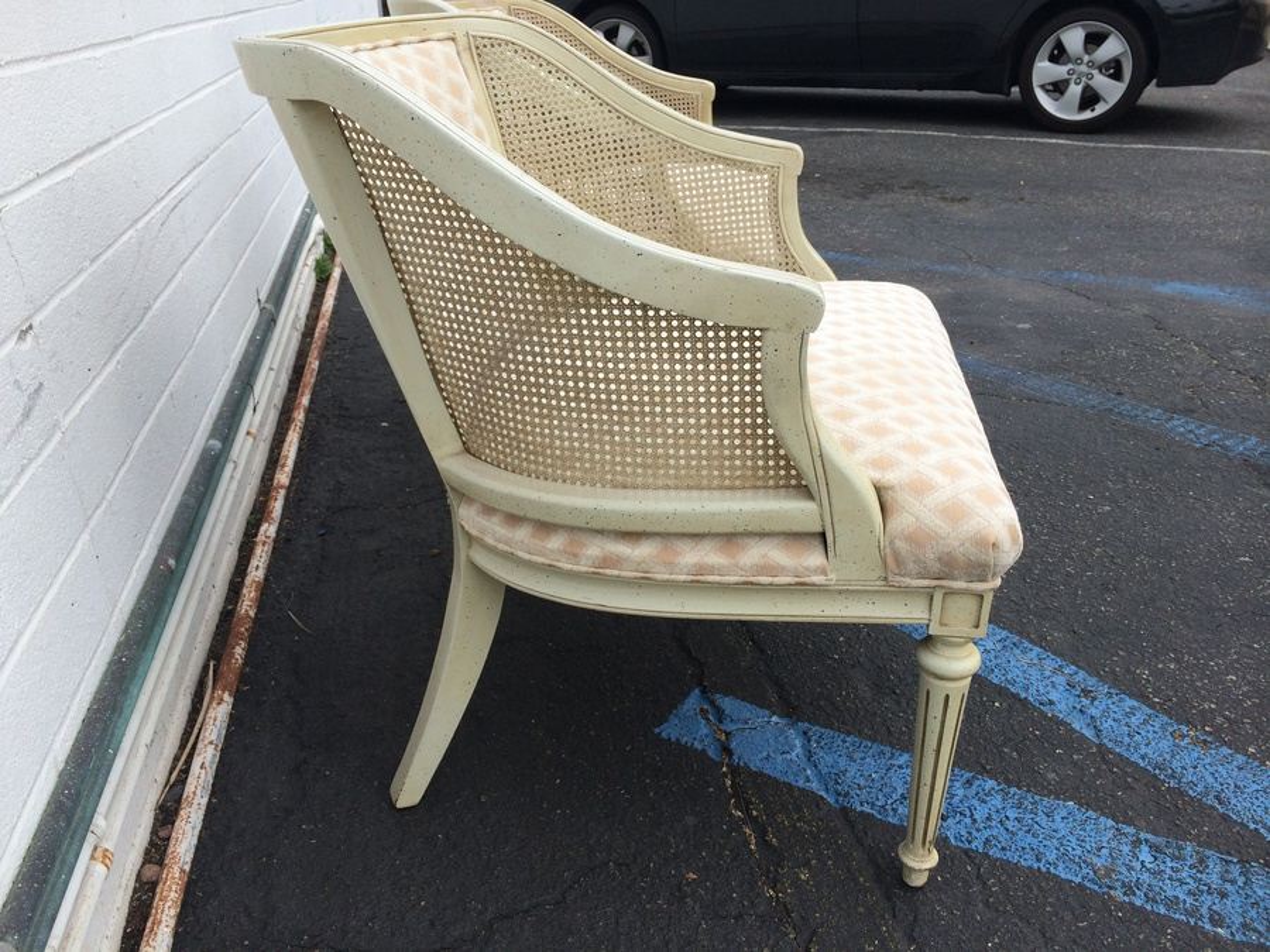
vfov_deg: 46.8
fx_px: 1101
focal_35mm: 30
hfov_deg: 60.0
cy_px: 476
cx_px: 635
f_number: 2.2
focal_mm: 4.12
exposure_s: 1/1109
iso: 32
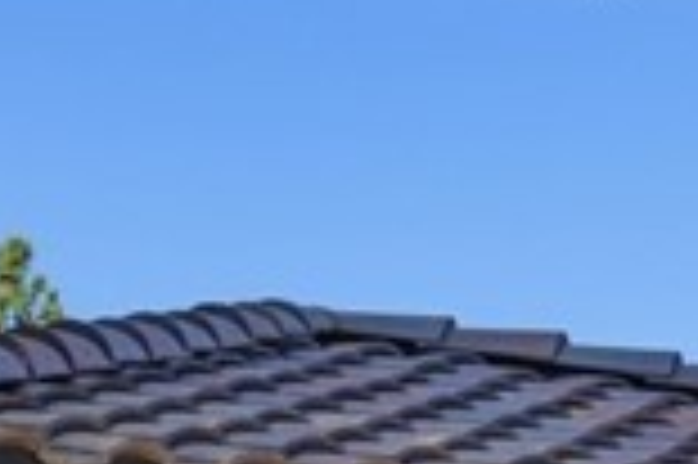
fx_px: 4067
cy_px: 957
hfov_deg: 9.5
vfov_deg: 6.3
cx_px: -372
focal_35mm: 210
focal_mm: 30
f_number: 9
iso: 800
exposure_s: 1/5000
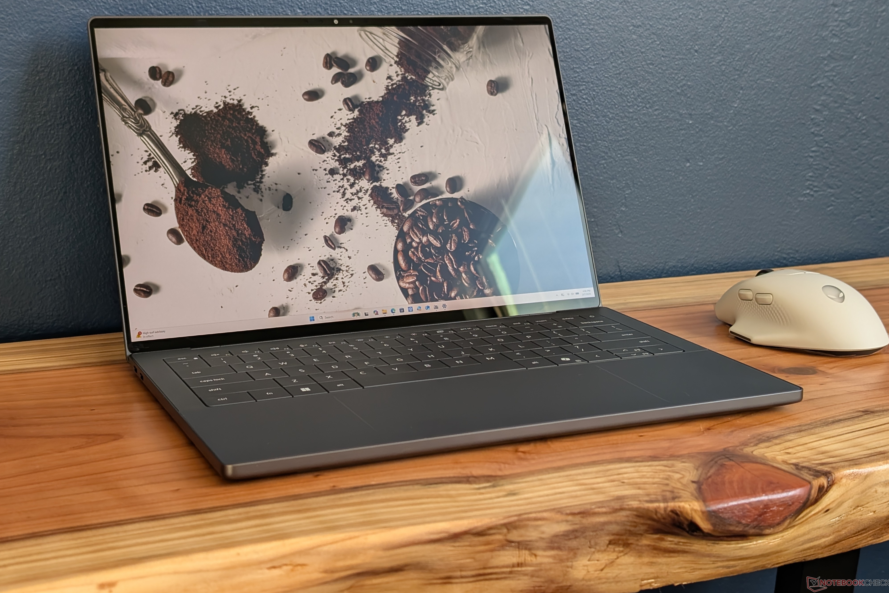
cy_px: 254
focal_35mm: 52
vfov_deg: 26.0
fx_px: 1284
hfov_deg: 38.2
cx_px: 440
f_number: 1.68
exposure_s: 1/69.9
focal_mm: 6.9
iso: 126
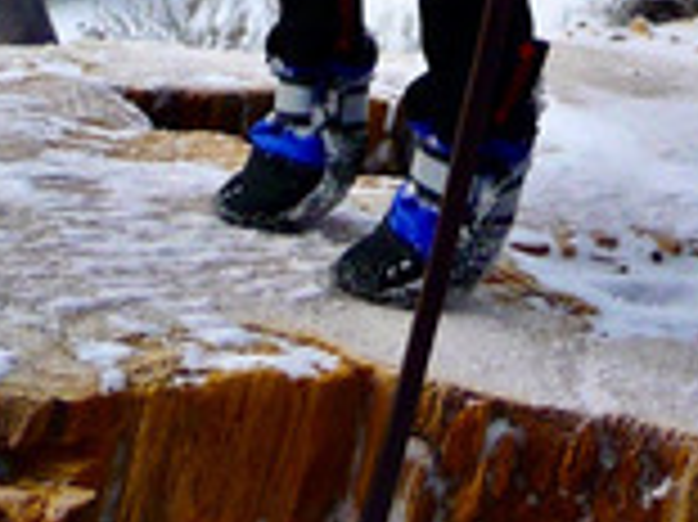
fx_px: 2841
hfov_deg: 13.4
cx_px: 973
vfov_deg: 9.9
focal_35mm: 141
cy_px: -452
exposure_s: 1/500
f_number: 3.3
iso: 100
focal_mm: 4.7
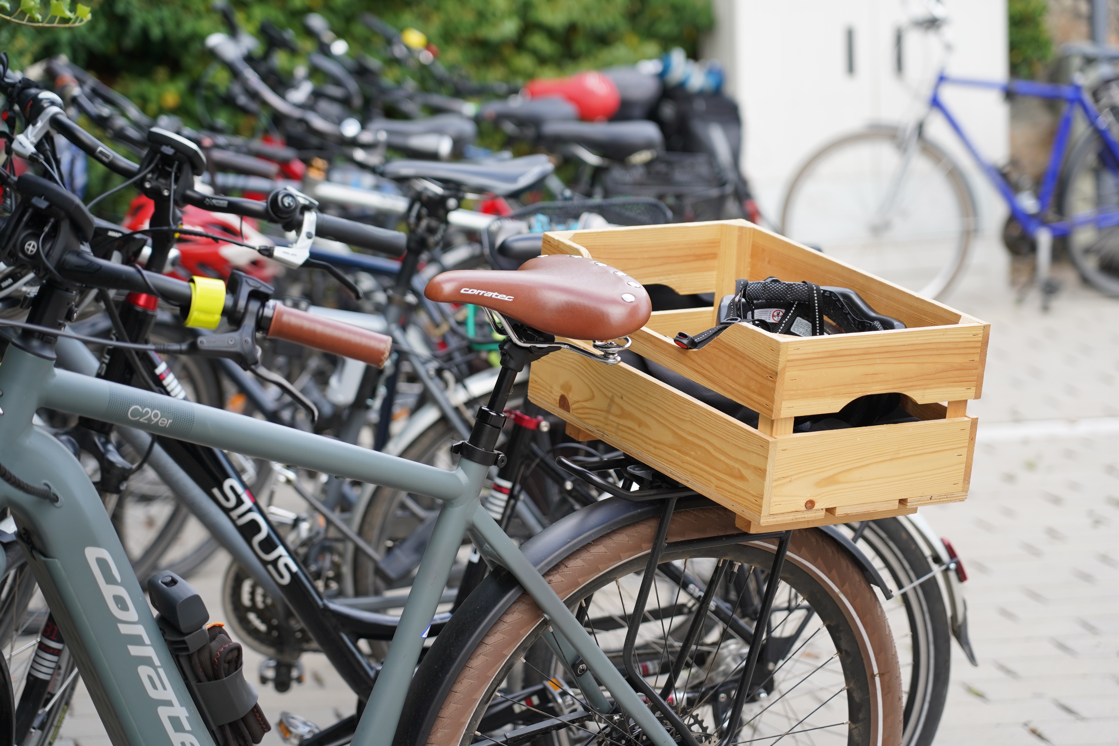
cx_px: 560
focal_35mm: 105
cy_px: 373
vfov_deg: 13.0
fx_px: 3263
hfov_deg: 19.5
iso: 320
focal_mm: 105
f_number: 4
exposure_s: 1/160
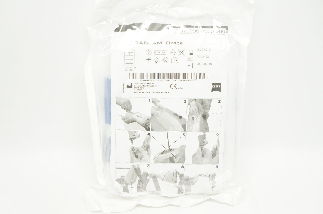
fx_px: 511
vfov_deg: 23.7
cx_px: 162
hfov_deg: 35.1
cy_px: 107
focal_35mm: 57
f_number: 5
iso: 400
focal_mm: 38
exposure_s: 1/80
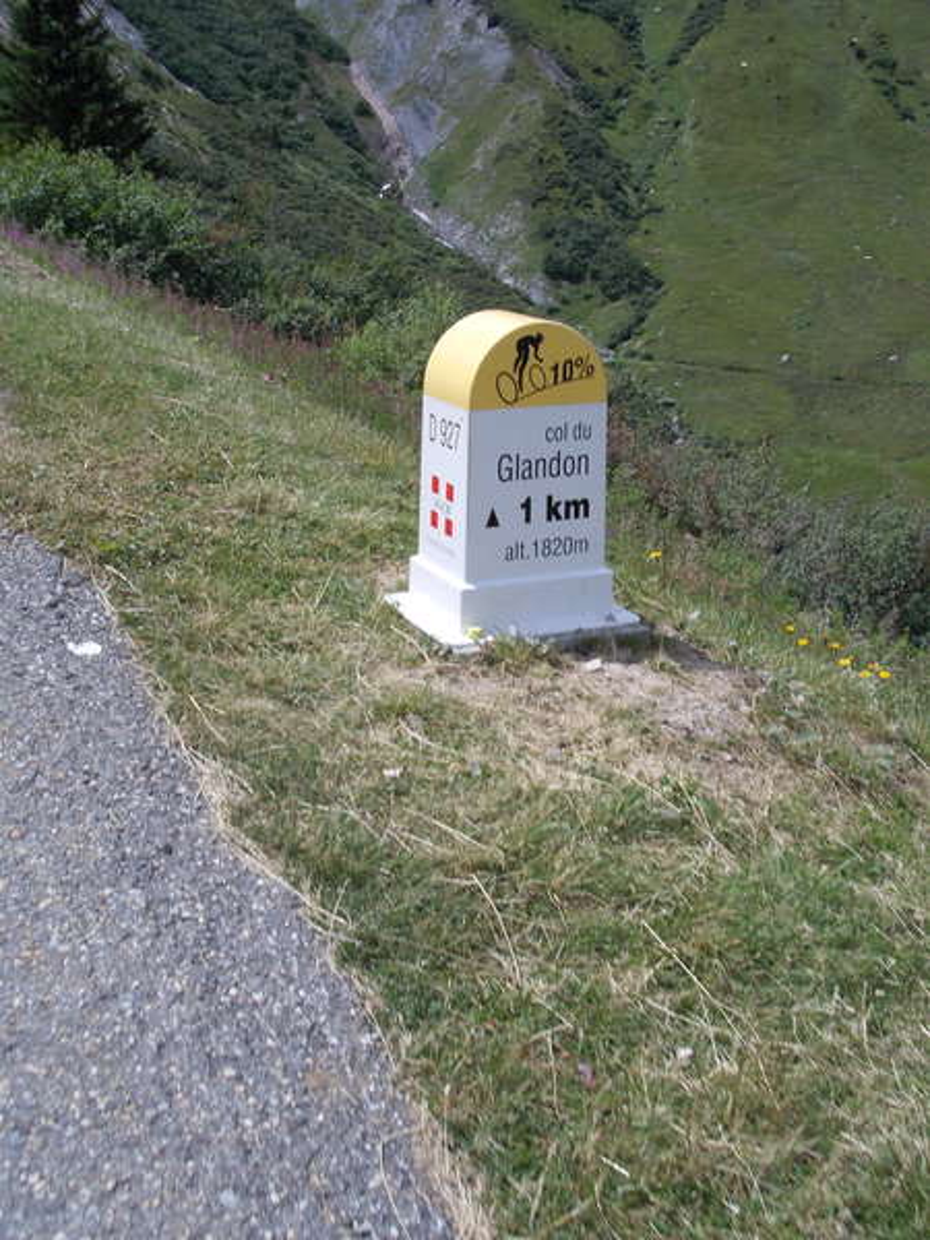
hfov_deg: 33.6
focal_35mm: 43
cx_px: 465
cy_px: 620
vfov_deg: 43.9
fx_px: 1540
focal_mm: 6.1
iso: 80
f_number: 6.5
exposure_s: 1/250
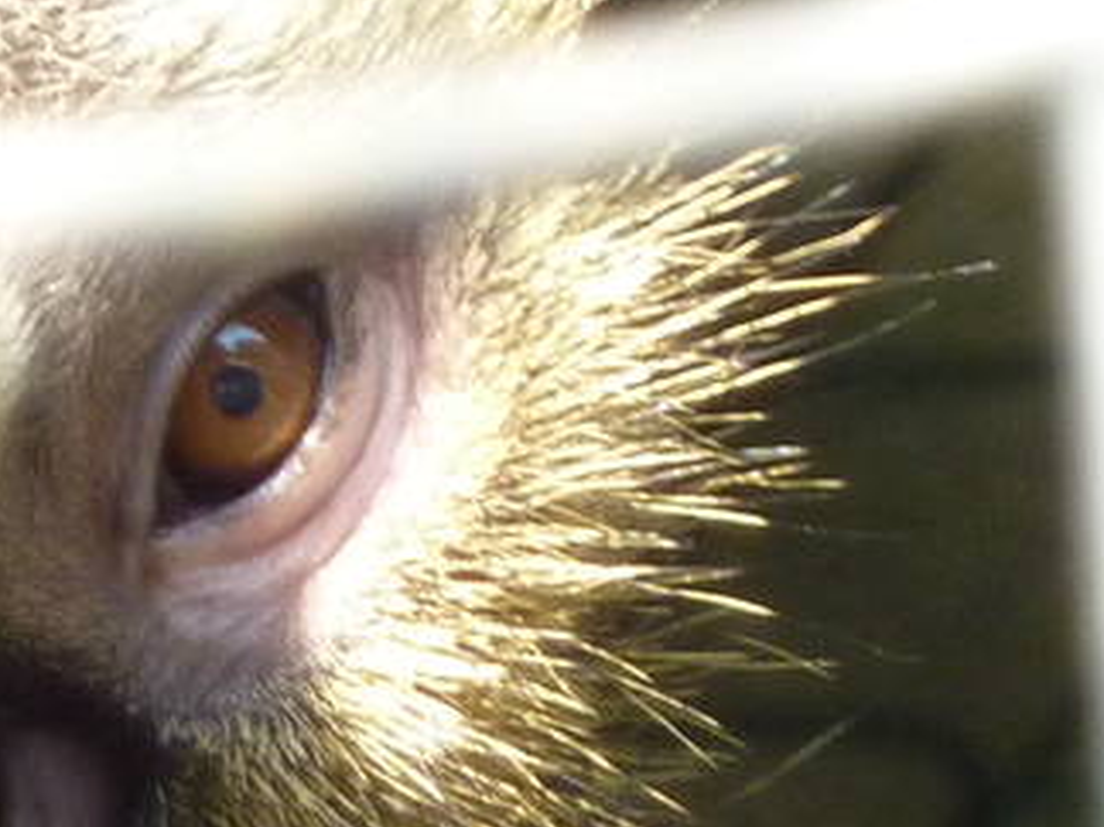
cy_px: 448
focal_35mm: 1116
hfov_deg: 1.8
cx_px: 253
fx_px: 35579
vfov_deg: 1.3
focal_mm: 37
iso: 250
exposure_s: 1/80
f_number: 4.6
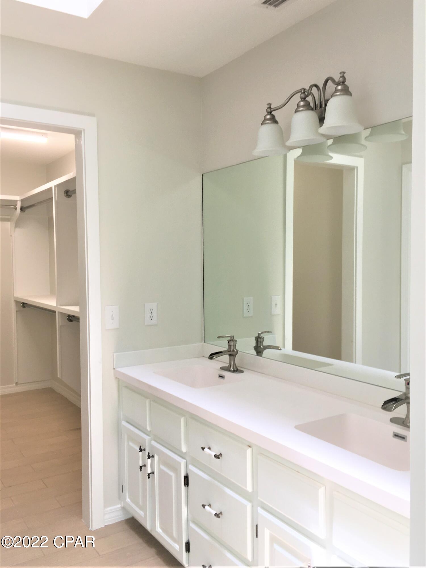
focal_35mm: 29
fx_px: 476
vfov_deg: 61.7
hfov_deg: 48.2
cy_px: 284
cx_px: 213
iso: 25
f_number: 2.2
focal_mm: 4.15
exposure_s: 1/40
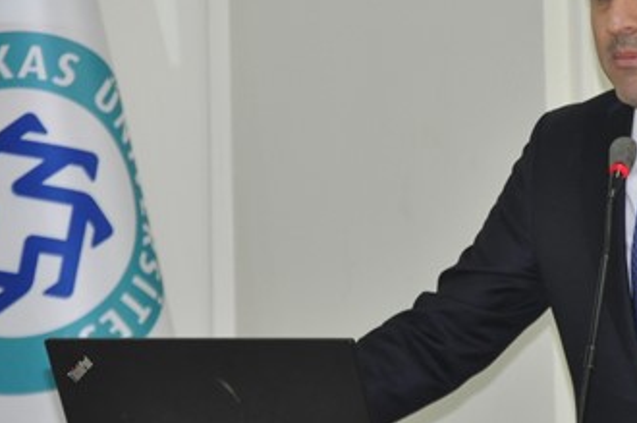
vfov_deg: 5.1
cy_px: 133
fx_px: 4700
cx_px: 454
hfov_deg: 7.7
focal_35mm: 266
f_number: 5.6
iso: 1250
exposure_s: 1/60
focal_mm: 90
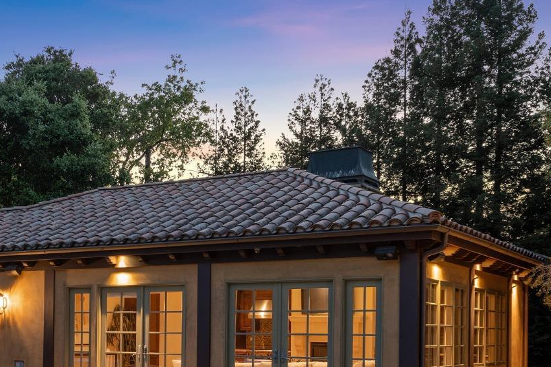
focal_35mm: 55
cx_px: 112
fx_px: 842
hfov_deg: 35.1
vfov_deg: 24.0
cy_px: 324
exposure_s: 1/1.25
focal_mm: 30
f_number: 8
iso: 400
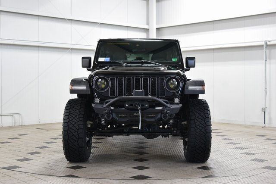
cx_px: 138
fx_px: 414
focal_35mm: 54
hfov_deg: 36.9
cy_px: 92
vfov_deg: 25.1
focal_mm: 36
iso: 1600
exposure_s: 1/60
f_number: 5
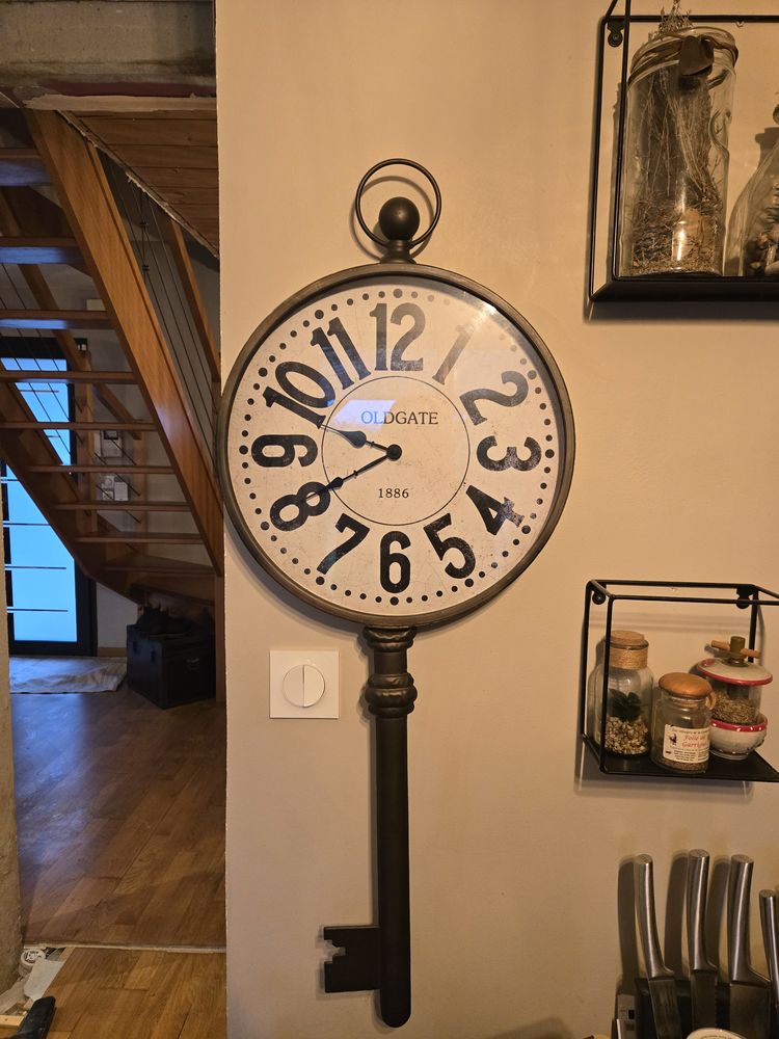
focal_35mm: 23
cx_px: 390
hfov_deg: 58.9
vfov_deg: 73.9
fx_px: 690
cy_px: 520
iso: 640
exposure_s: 1/100
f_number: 1.8
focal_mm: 5.4
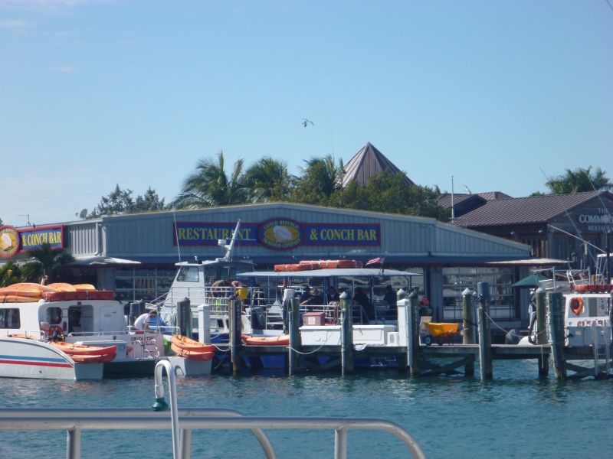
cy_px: 230
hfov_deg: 17.3
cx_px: 306
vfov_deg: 13.0
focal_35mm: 114
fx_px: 2019
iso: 80
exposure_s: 1/320
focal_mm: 20.3
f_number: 5.8
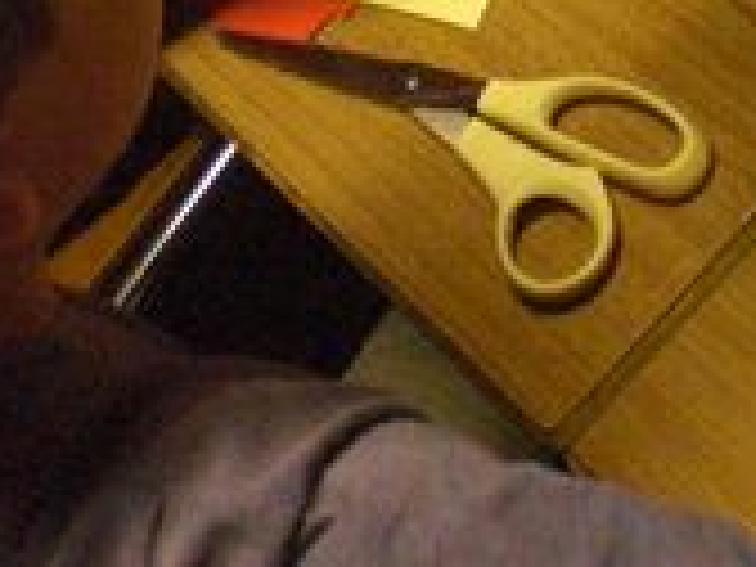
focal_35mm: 113
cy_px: -245
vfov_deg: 12.5
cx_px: 279
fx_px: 2468
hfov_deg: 17.4
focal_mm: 6.3
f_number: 3.1
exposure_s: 1/80
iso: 800
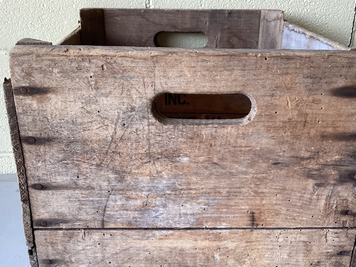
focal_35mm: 42
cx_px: 196
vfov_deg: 34.2
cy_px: 167
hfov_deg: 44.7
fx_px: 432
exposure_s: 1/120
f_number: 2.4
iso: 40
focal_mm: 3.3
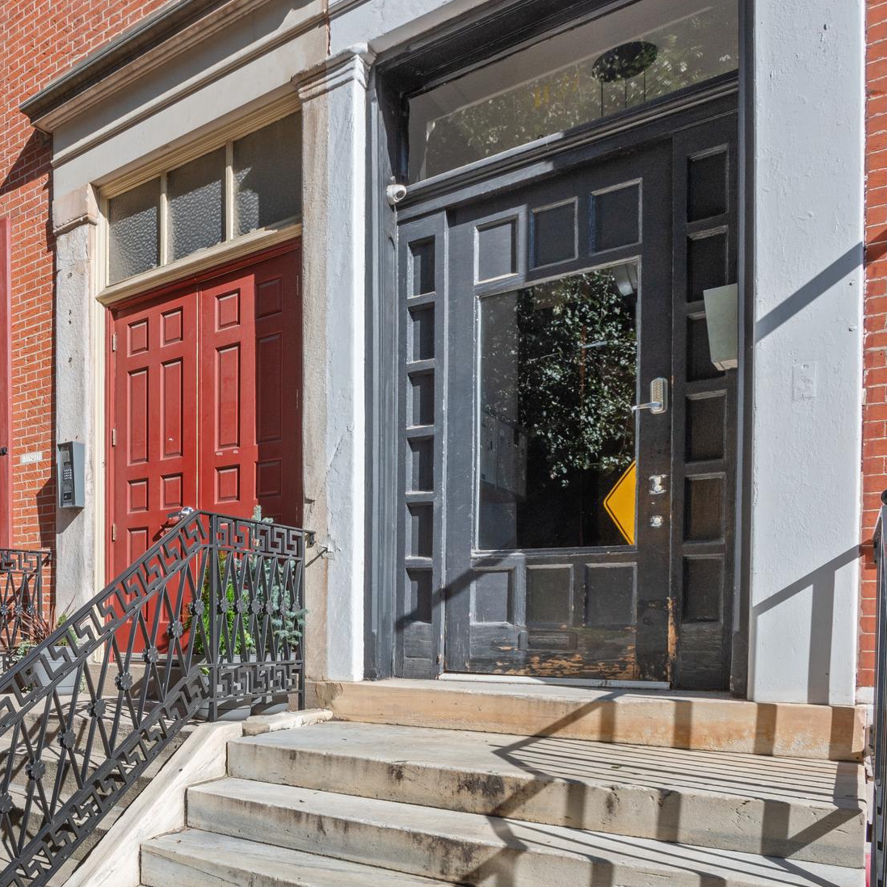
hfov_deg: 40.3
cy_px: 513
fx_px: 1102
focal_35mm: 38
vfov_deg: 43.7
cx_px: 75
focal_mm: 24
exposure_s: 1/200
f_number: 9
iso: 200
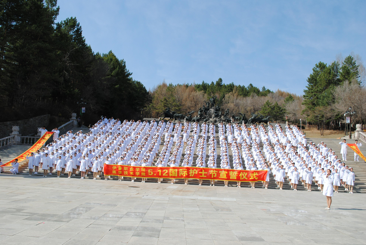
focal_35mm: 36
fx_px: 366
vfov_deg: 37.0
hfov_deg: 53.1
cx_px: 183
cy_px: 122
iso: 100
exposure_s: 1/250
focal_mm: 24
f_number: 8
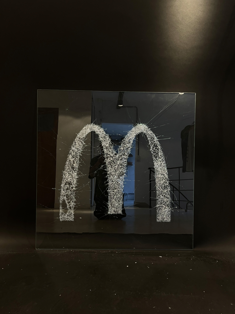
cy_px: 157
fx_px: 235
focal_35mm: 26
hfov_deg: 53.1
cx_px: 118
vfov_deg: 67.3
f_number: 1.5
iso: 80
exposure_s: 1/50
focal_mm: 5.7
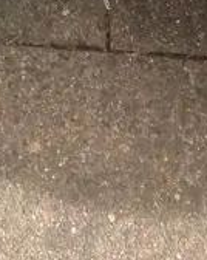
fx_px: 1281
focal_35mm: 167
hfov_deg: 8.7
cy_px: -432
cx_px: -205
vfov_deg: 9.7
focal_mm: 3.99
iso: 25
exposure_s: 1/166
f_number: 1.8
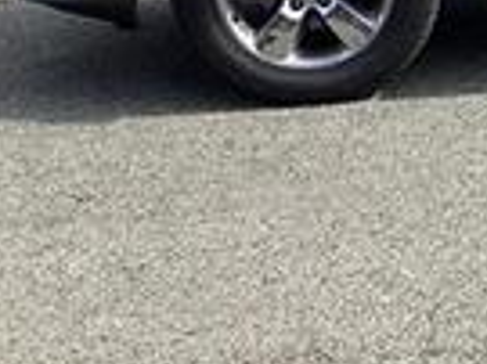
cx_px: 819
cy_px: -58
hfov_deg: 15.2
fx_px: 1631
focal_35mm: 116
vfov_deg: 12.5
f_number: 2.4
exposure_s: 1/696
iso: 25
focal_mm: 3.3
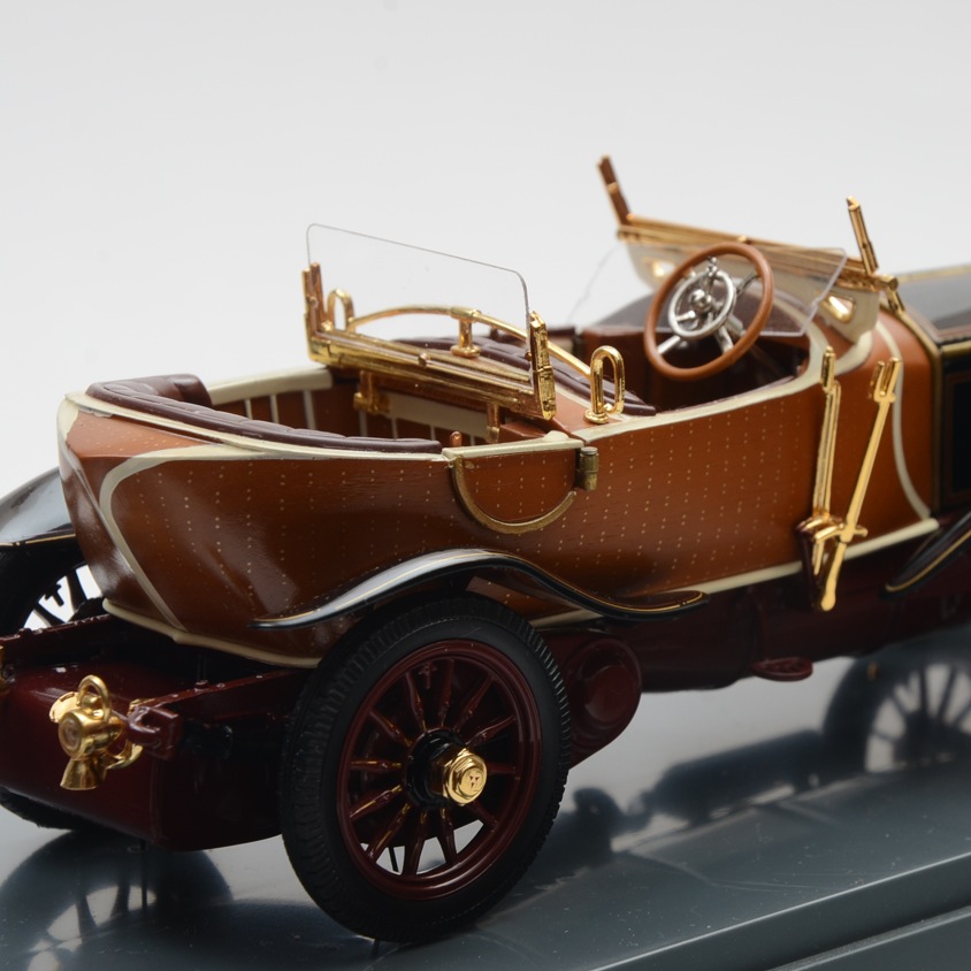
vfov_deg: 9.3
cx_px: 681
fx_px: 5998
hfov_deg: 9.2
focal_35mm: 189
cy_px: 486
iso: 320
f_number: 10
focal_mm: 98
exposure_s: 1/60
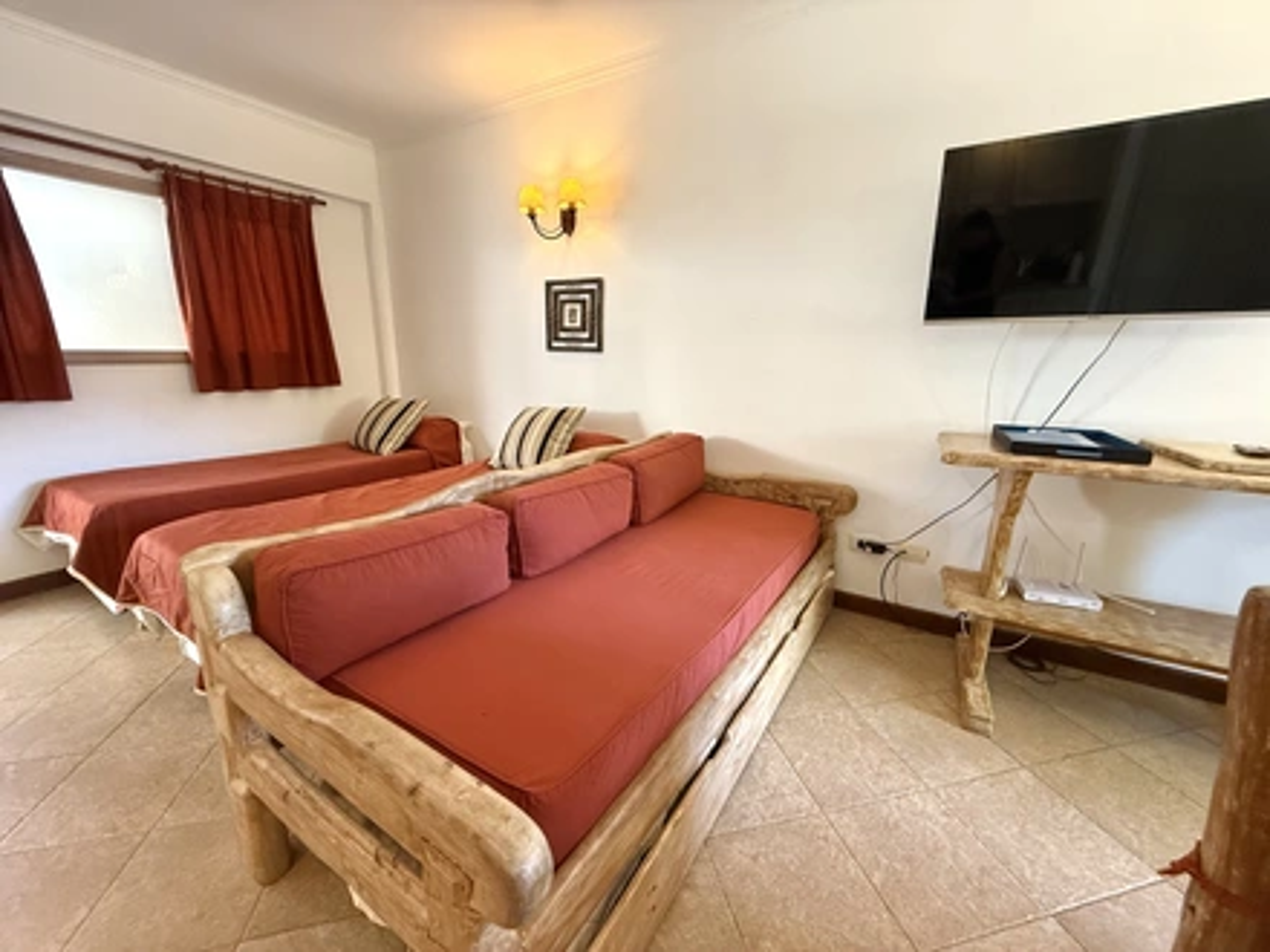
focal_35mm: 14
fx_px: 514
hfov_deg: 102.1
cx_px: 635
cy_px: 476
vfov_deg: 85.7
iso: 400
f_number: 2.2
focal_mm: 2.22
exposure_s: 1/75
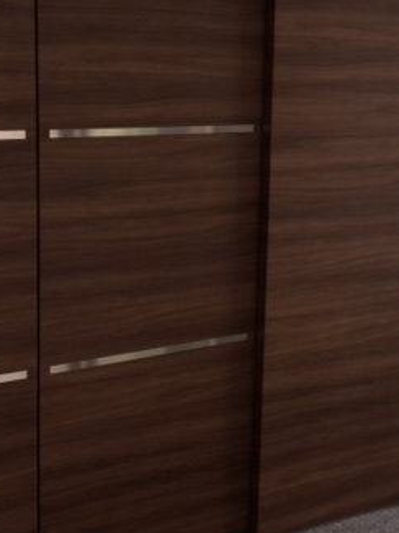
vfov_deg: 33.3
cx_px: 370
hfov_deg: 24.8
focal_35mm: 57
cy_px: 155
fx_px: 877
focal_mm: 4.15
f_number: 2.2
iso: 40
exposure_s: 1/30
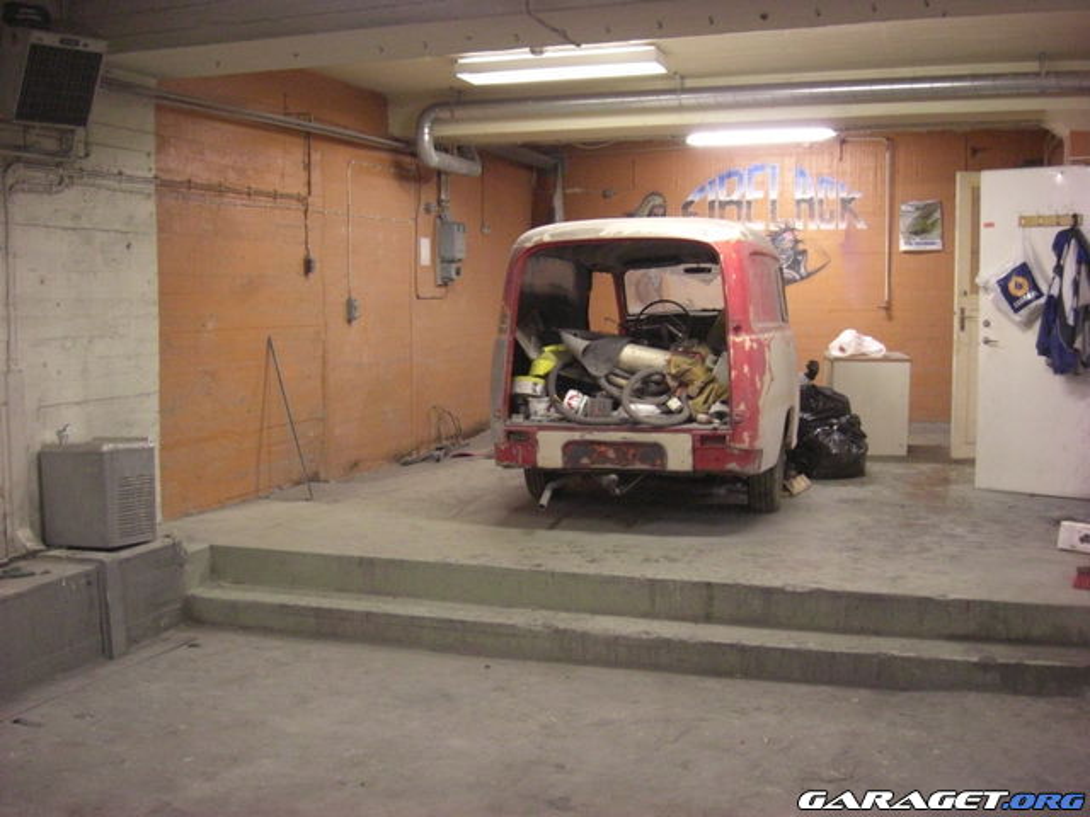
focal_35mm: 38
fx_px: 1197
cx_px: 545
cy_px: 408
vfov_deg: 37.7
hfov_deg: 49.0
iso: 800
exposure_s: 1/50
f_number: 2.8
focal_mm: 7.9
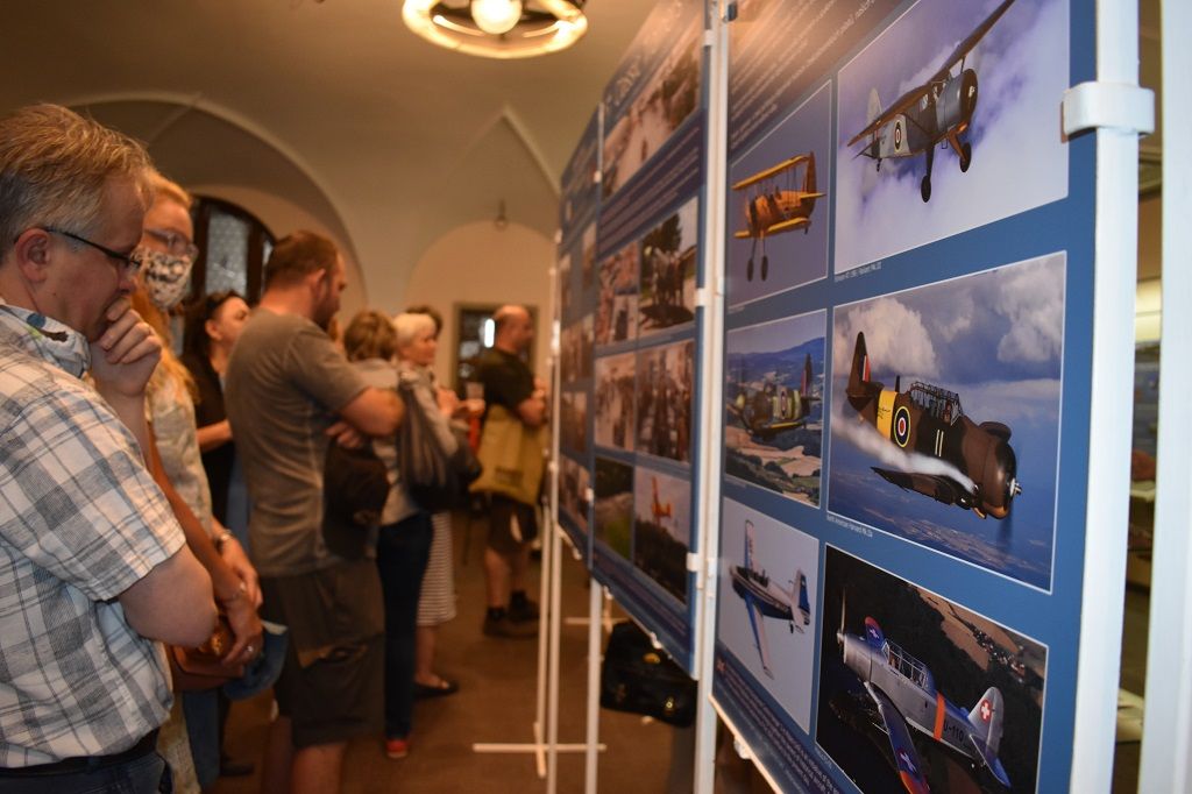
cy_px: 397
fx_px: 894
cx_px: 596
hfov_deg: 67.4
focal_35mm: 27
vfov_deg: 47.9
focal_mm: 18
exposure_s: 1/60
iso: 1250
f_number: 3.5
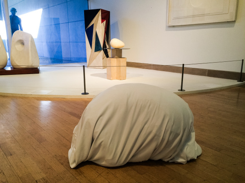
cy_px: 92
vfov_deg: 48.2
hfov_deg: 61.7
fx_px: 205
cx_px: 122
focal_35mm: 29
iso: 100
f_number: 2.2
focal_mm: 4.15
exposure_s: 1/30
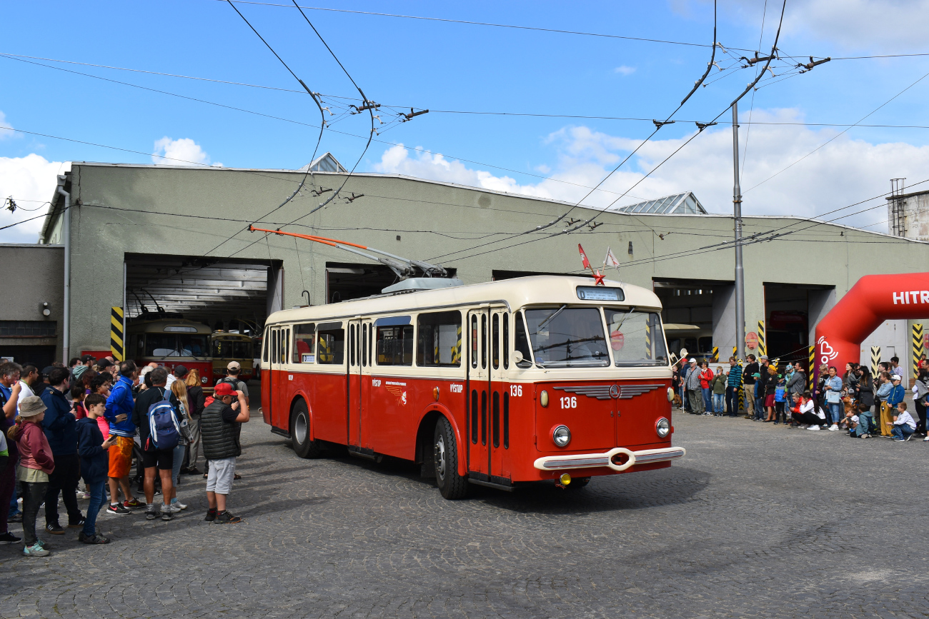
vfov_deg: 40.0
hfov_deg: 57.2
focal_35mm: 33
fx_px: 852
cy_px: 310
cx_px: 464
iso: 200
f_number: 9
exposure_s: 1/320
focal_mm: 22
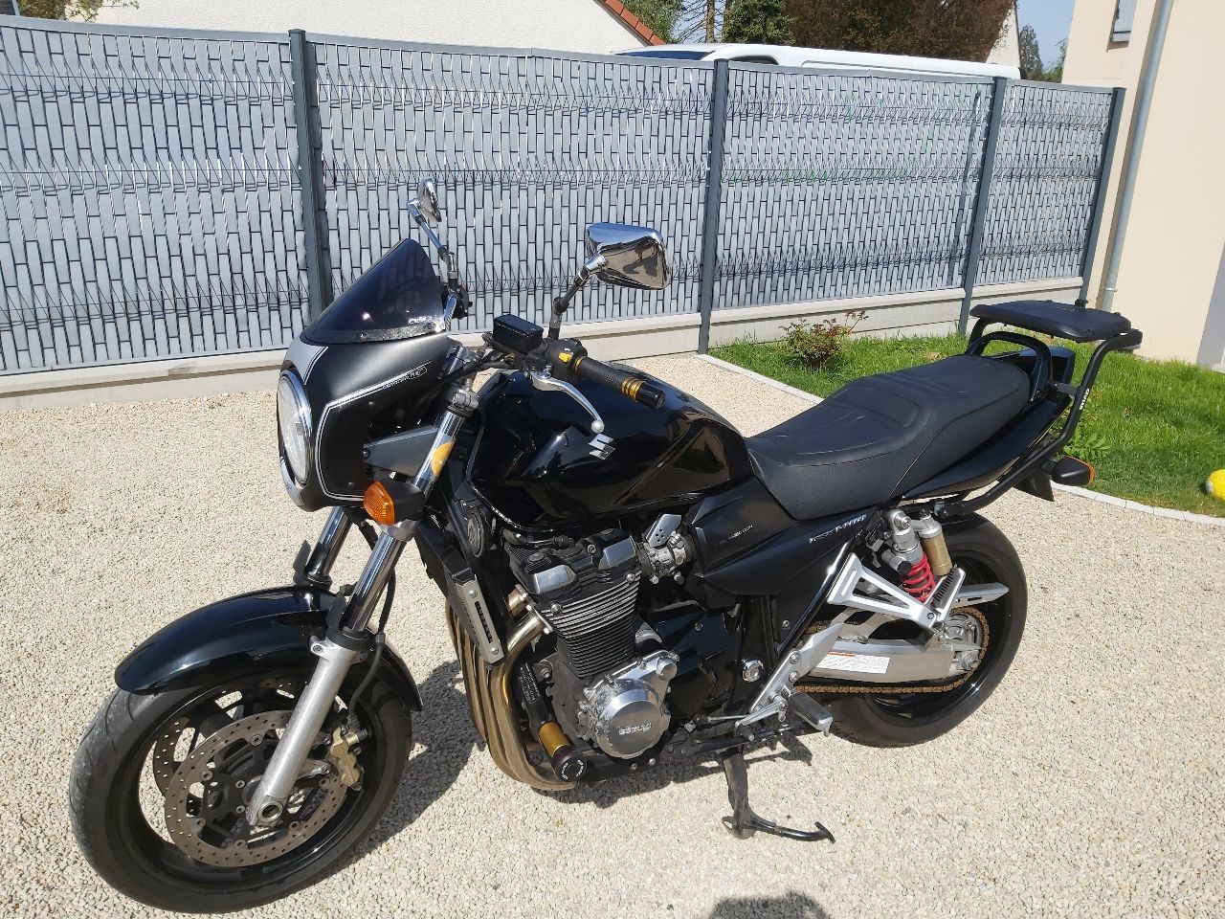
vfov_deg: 53.1
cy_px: 460
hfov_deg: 67.3
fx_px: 920
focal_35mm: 26
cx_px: 612
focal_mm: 3.92
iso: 64
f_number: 1.7
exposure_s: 1/3191
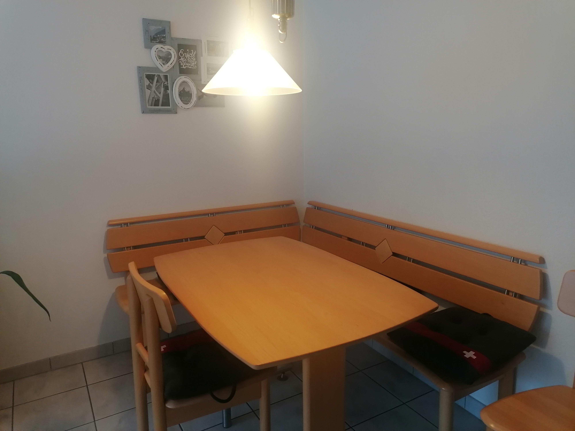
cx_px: 288
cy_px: 216
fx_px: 448
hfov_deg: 65.3
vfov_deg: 51.4
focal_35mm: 27
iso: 125
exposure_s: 1/50
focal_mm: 4.75
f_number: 1.8
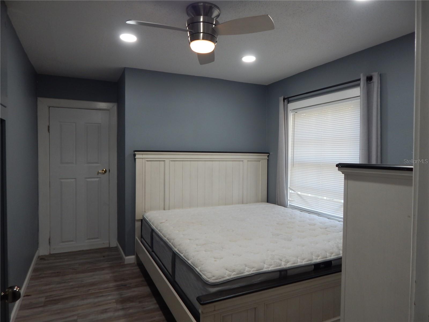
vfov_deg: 61.1
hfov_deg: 76.4
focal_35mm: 22
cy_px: 161
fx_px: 273
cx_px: 214
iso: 125
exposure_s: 1/30
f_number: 3
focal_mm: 4
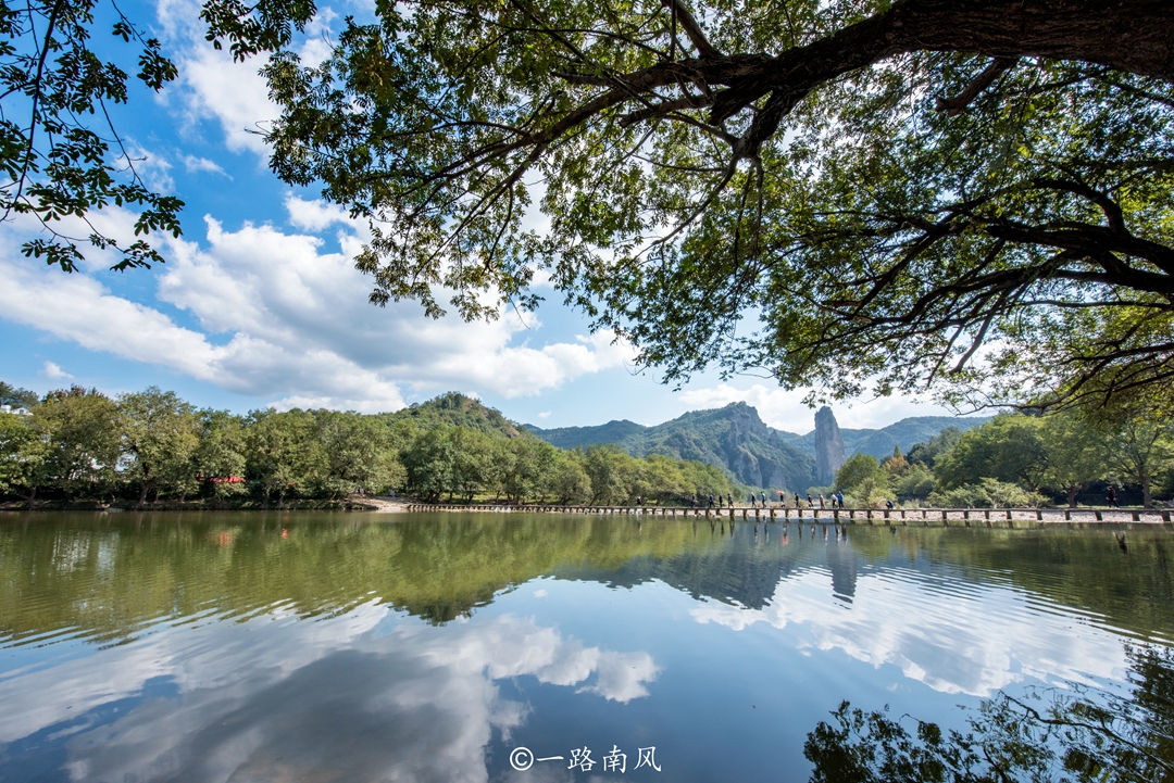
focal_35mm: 14
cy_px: 392
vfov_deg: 81.3
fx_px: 457
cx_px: 587
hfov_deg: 104.2
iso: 200
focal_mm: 14
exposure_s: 1/100
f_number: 18
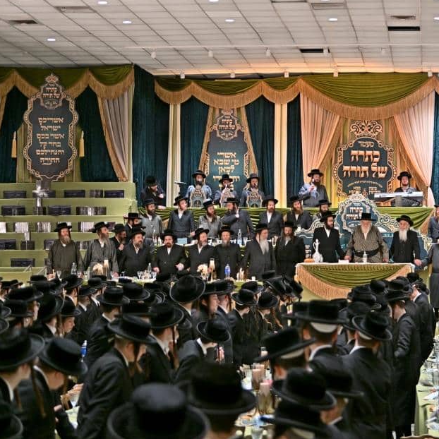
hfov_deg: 17.6
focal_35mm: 98
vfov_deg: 17.7
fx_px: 1406
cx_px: 349
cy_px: 203
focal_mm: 70
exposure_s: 1/160
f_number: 2.8
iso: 400
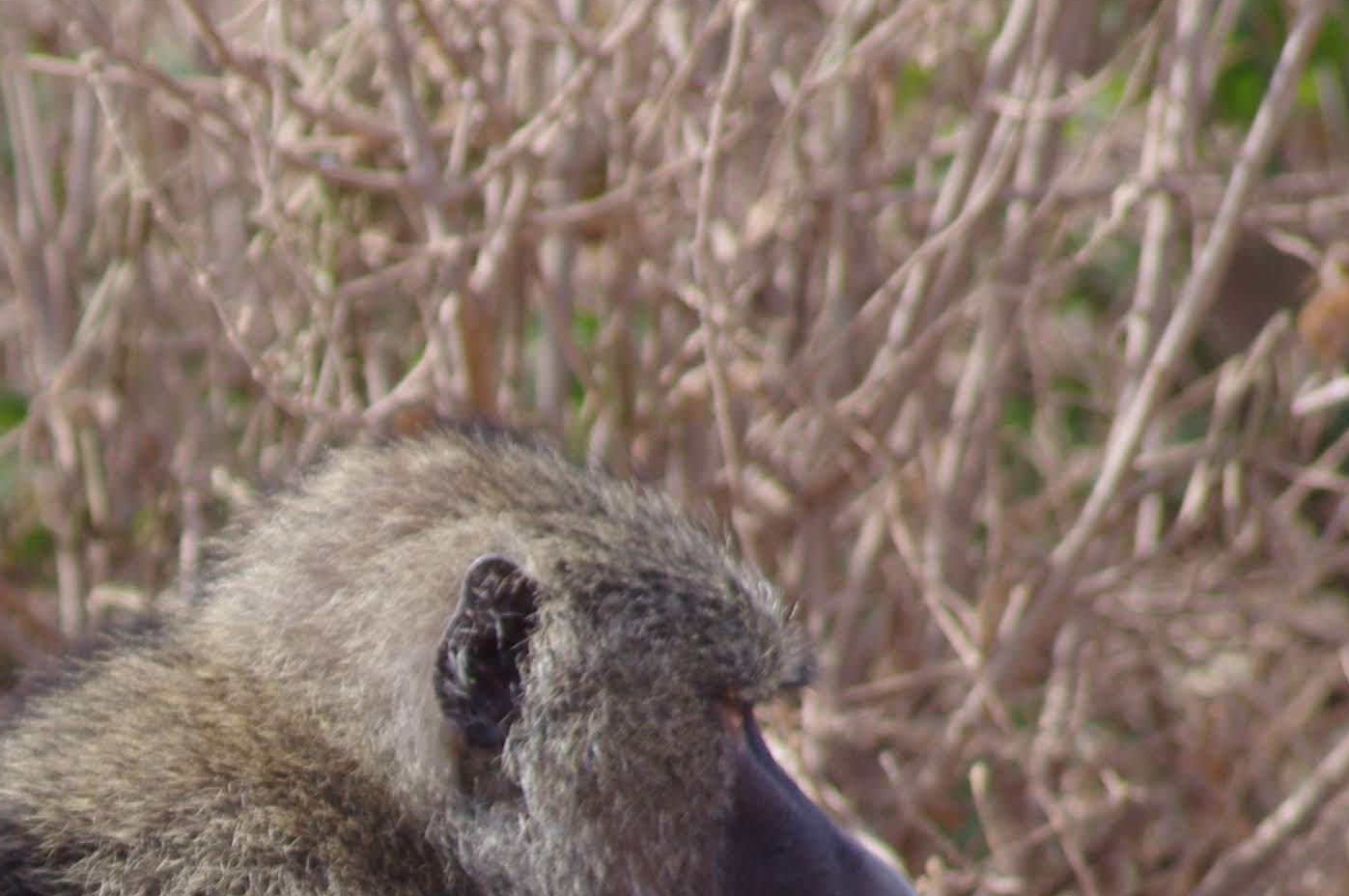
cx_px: -255
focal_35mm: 875
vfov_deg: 1.6
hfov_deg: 2.4
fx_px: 32750
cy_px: 1299
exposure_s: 1/500
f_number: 5.6
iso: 400
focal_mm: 190
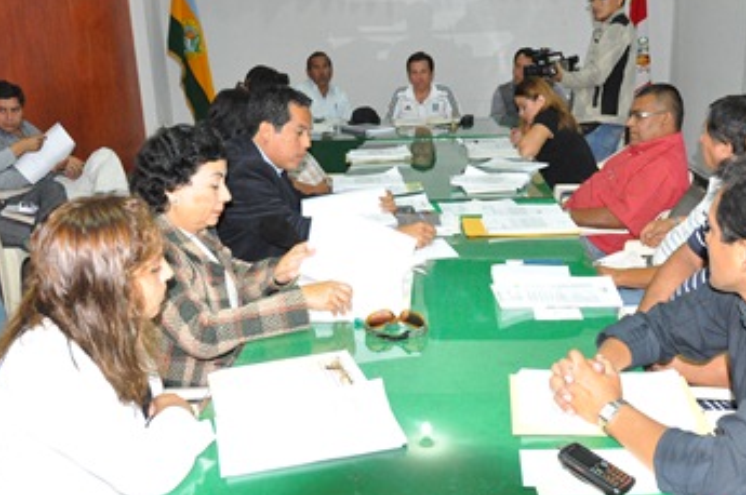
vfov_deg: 34.1
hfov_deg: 49.5
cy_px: 262
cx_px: 424
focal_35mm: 39
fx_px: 807
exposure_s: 1/60
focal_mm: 20
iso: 3200
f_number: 5.6
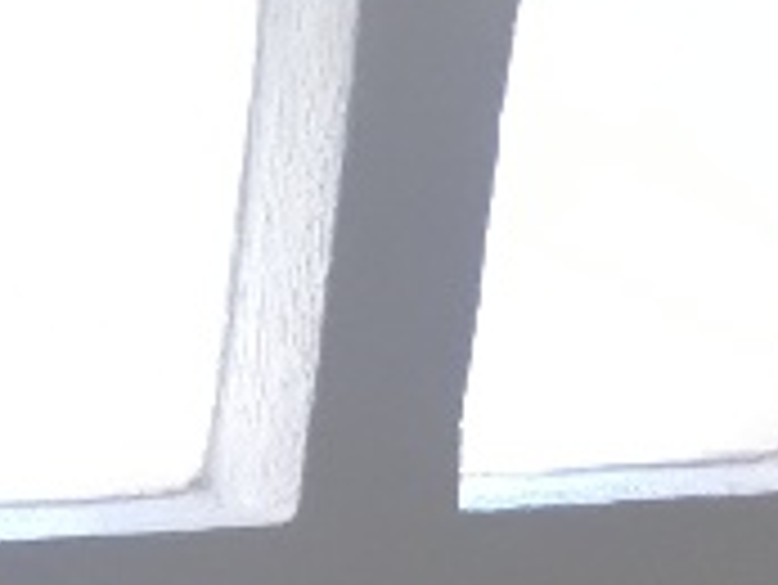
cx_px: -863
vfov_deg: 8.0
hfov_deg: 10.1
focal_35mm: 179
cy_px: 1089
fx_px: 4026
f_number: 2.2
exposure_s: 1/60
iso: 32
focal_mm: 4.15
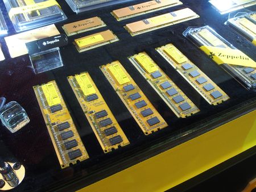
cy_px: 96
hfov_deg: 49.0
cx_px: 128
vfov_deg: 37.8
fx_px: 281
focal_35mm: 38
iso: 320
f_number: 3.5
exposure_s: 1/40
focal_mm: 8.1
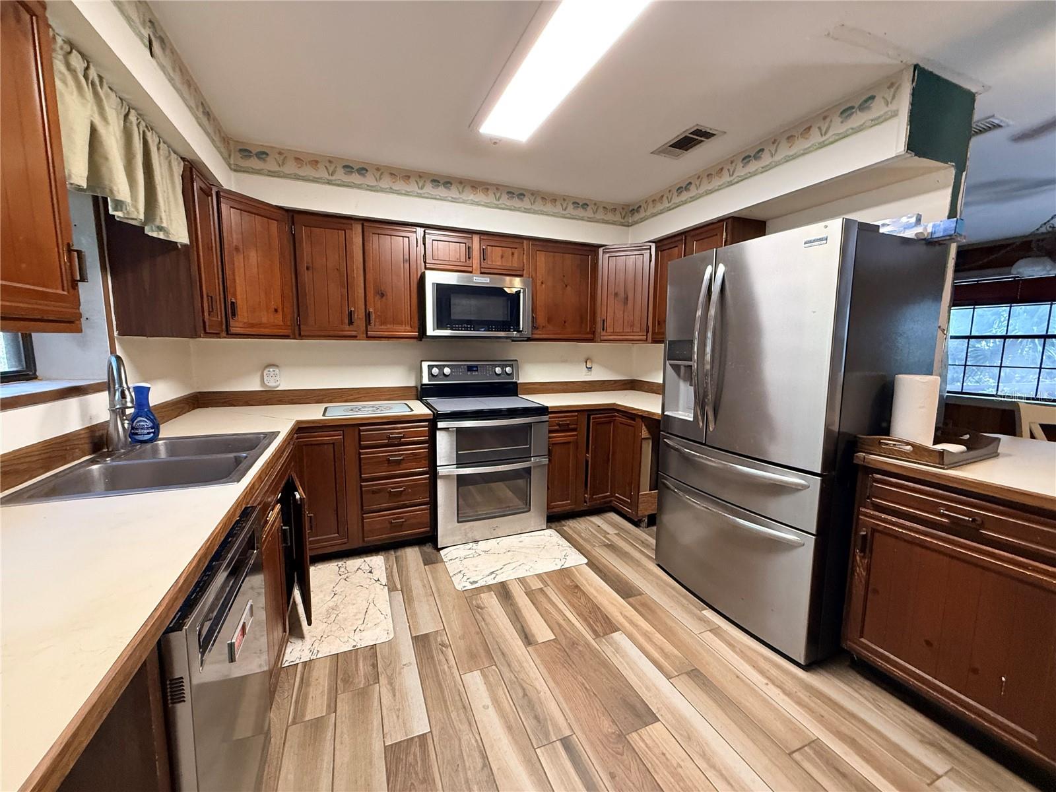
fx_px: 427
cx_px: 528
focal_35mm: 14
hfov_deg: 102.1
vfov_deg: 85.7
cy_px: 396
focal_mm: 2.22
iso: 500
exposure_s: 1/60
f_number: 2.2
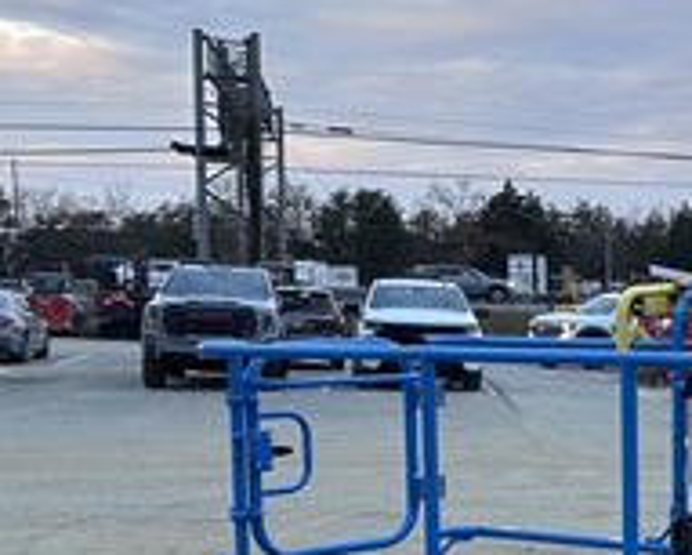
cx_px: 1014
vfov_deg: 17.8
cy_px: 482
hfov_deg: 19.7
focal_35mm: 85
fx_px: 1742
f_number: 1.5
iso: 50
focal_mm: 5.7
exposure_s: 1/121
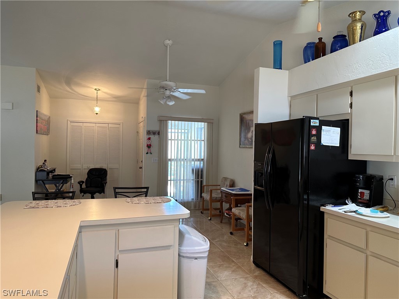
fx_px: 277
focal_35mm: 24
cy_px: 150
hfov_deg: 71.6
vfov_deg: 56.8
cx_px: 200
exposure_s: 1/60
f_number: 1.78
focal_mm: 6.86
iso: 125
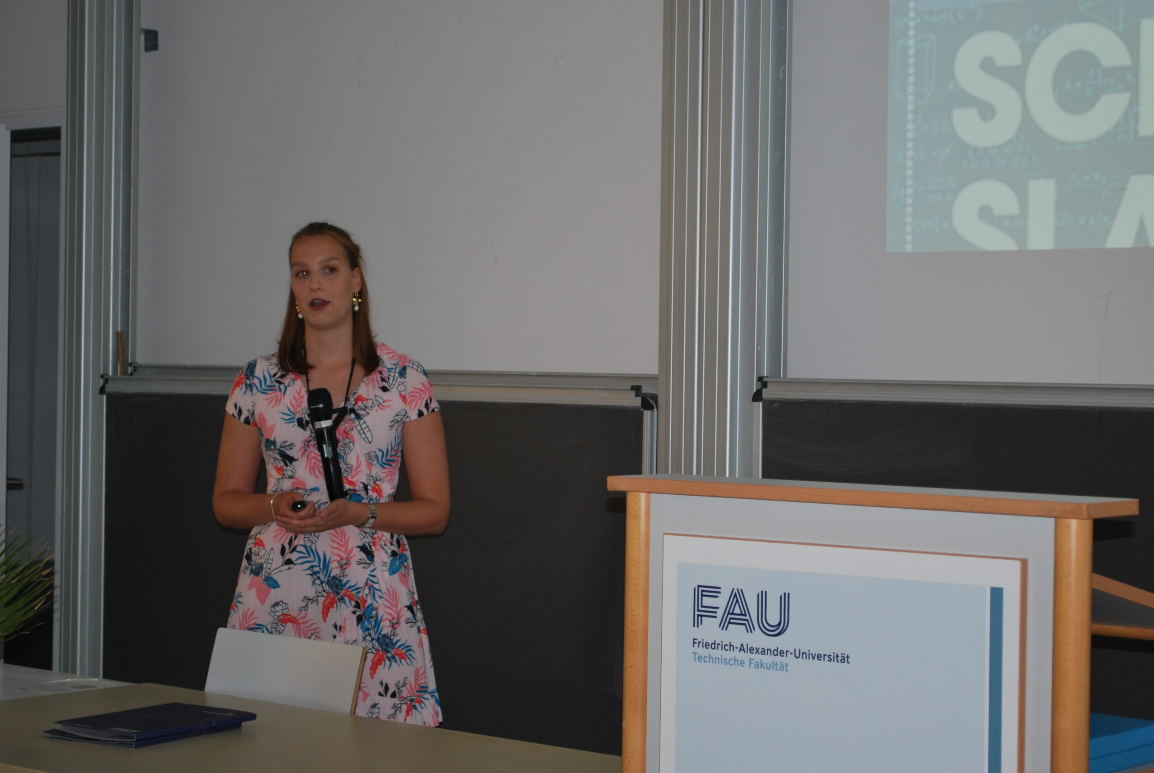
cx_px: 577
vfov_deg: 19.0
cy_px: 386
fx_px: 2311
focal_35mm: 72
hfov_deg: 28.0
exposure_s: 1/60
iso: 200
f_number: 5.6
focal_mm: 48
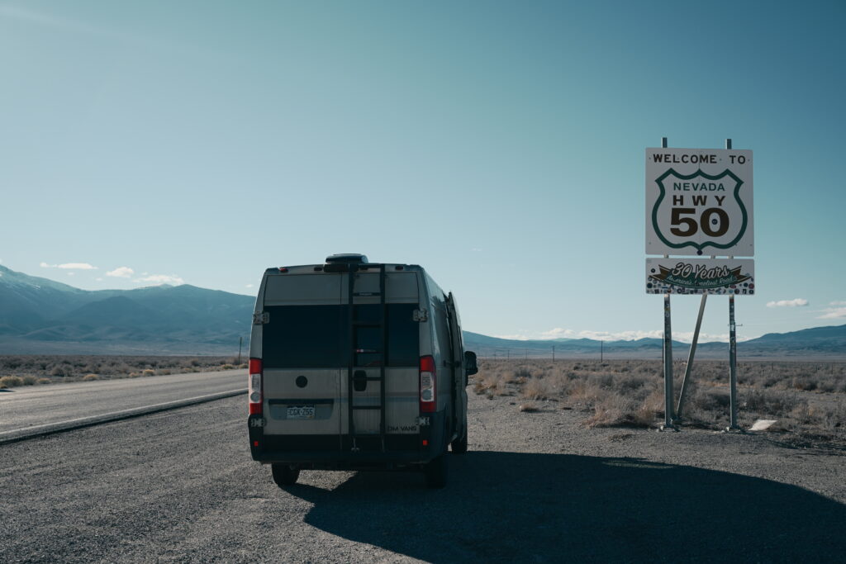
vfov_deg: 33.4
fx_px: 940
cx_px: 423
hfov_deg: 48.5
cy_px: 282
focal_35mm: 40
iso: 100
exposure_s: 1/400
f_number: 8
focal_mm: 40
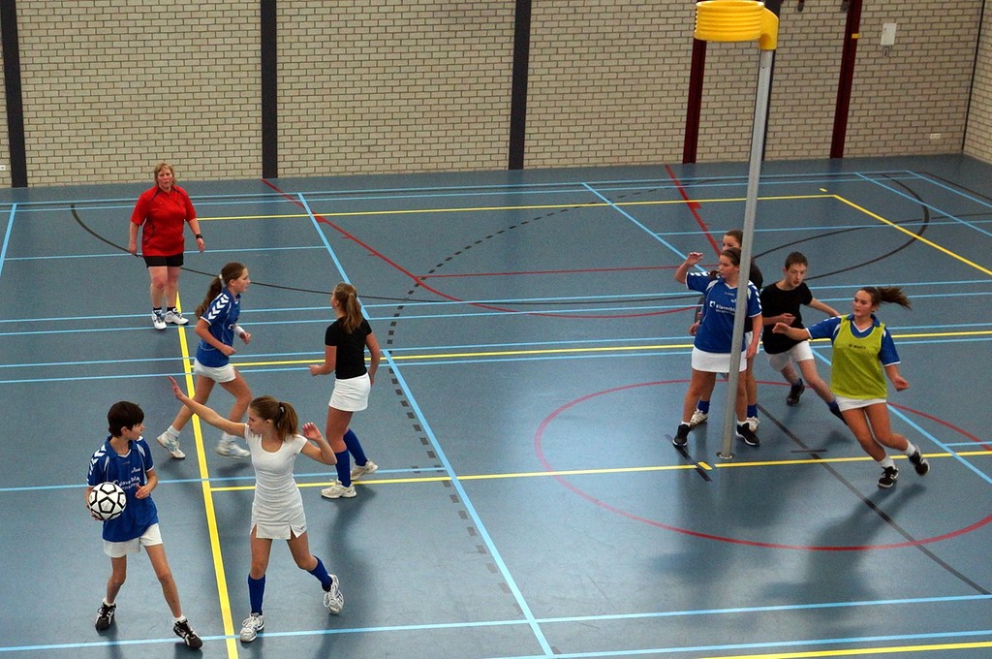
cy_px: 330
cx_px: 496
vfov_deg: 43.5
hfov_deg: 62.0
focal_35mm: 30
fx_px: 826
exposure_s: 1/200
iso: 800
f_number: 4
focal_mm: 20
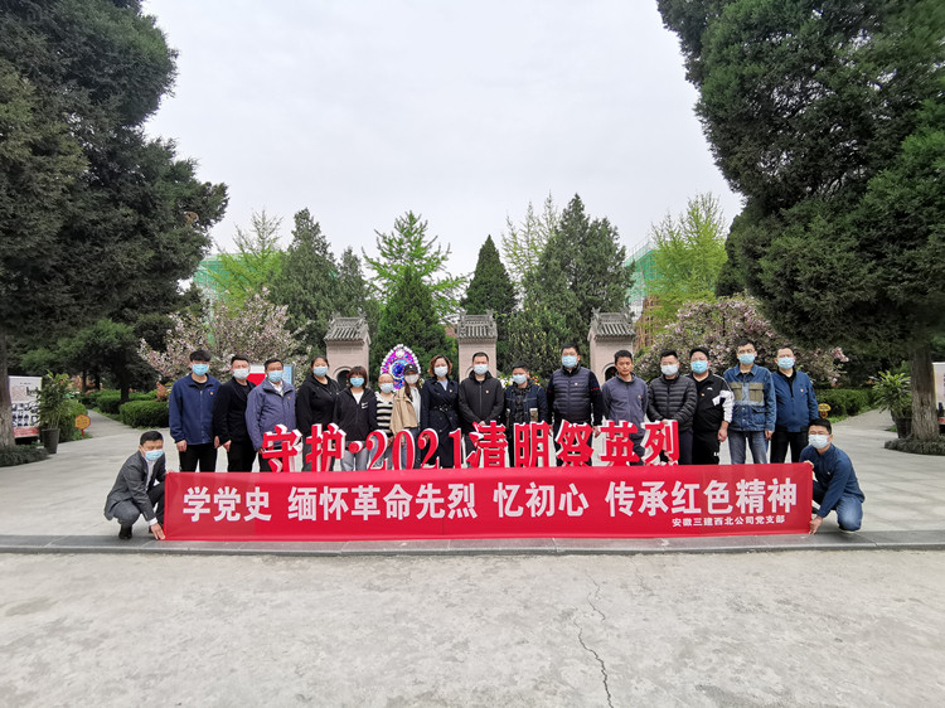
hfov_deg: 91.0
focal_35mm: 17
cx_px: 472
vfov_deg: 74.7
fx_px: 464
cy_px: 354
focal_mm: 2.26
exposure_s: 1/609
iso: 50
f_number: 2.2
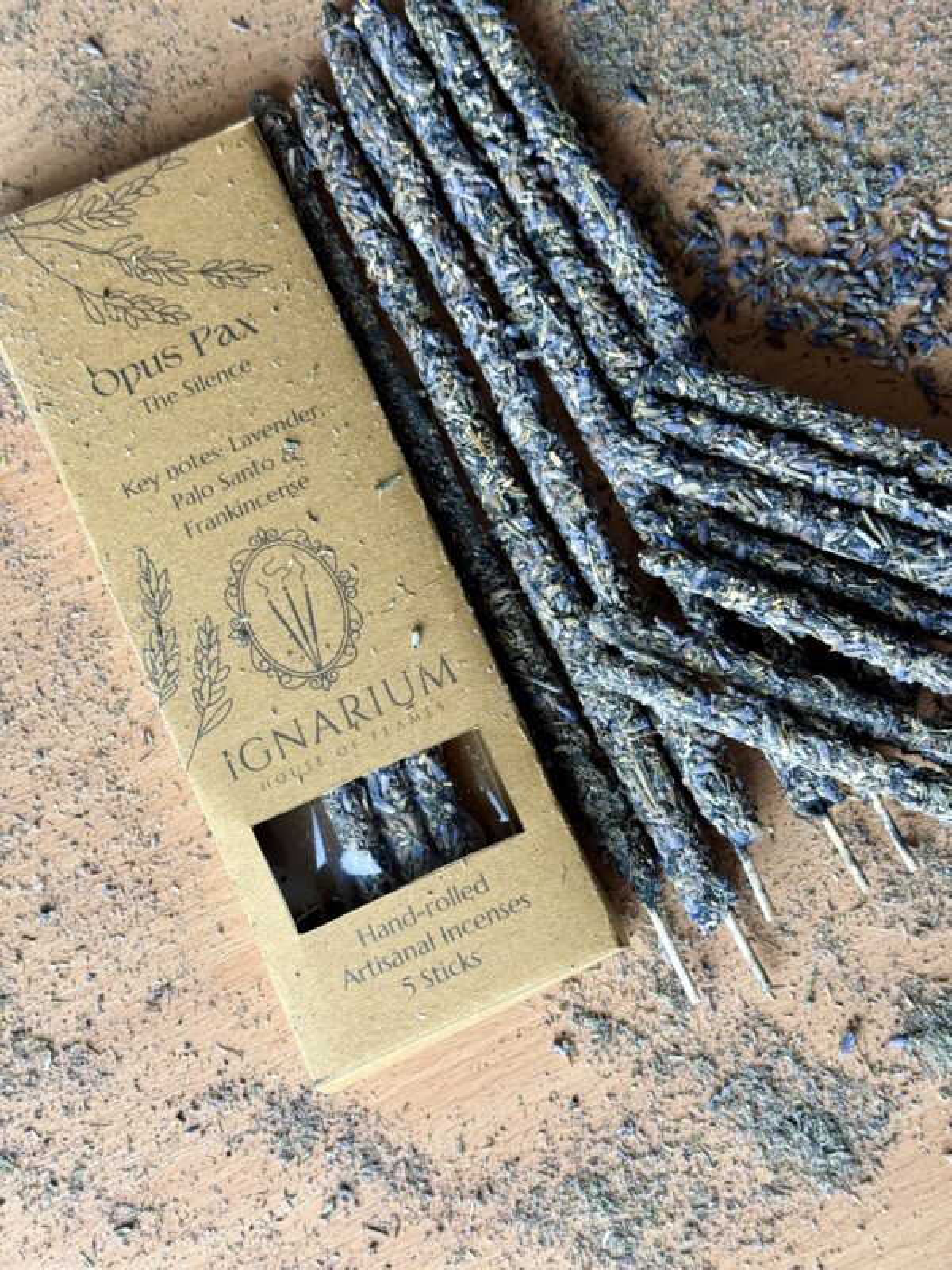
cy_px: 635
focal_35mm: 48
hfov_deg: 30.3
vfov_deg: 39.7
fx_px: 1760
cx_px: 476
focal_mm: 6.76
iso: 64
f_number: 1.78
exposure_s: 1/50
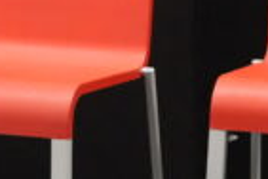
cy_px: 219
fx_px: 1236
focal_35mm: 166
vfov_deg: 8.2
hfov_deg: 12.4
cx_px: 181
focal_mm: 39
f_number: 4
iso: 8000
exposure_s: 1/160
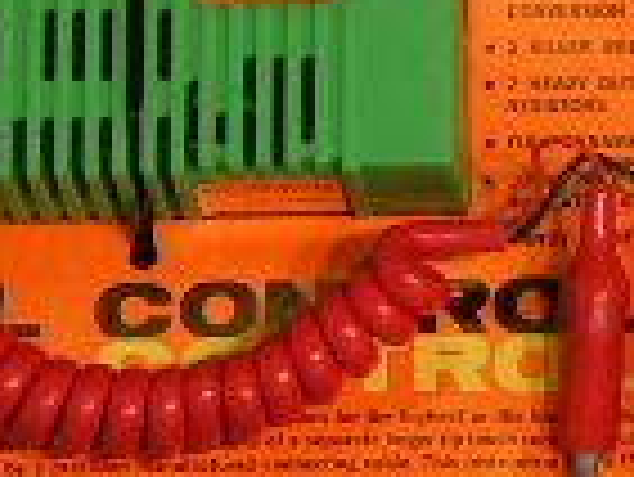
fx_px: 8982
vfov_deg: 3.0
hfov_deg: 4.0
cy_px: -279
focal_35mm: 490
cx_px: 270
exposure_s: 1/125
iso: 50
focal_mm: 16.6
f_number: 3.5
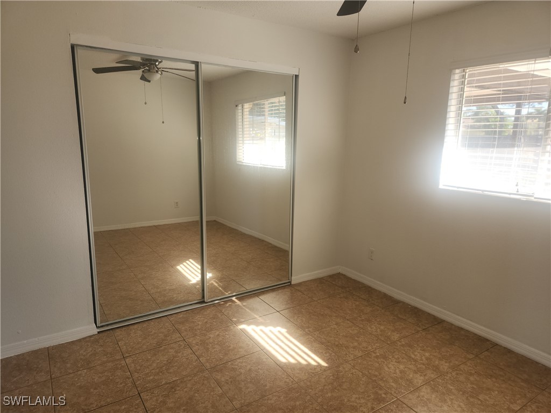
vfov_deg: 58.9
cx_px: 276
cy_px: 206
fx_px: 366
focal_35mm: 23
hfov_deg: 73.9
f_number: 1.8
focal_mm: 5.4
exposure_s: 1/60
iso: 20
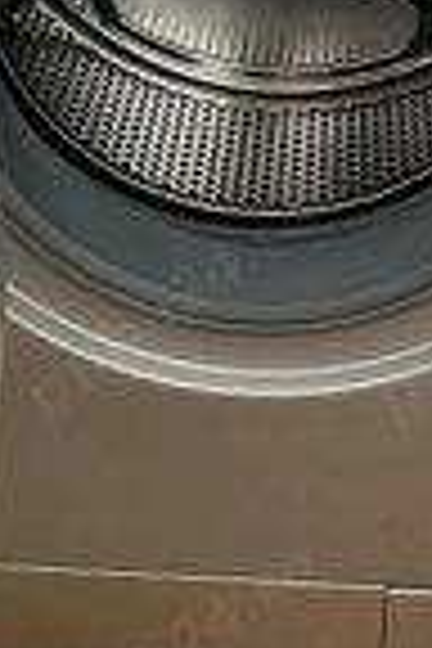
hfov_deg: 18.2
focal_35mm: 75
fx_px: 1350
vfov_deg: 25.7
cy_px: 9
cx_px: 261
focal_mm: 5.7
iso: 400
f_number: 1.5
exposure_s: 1/50
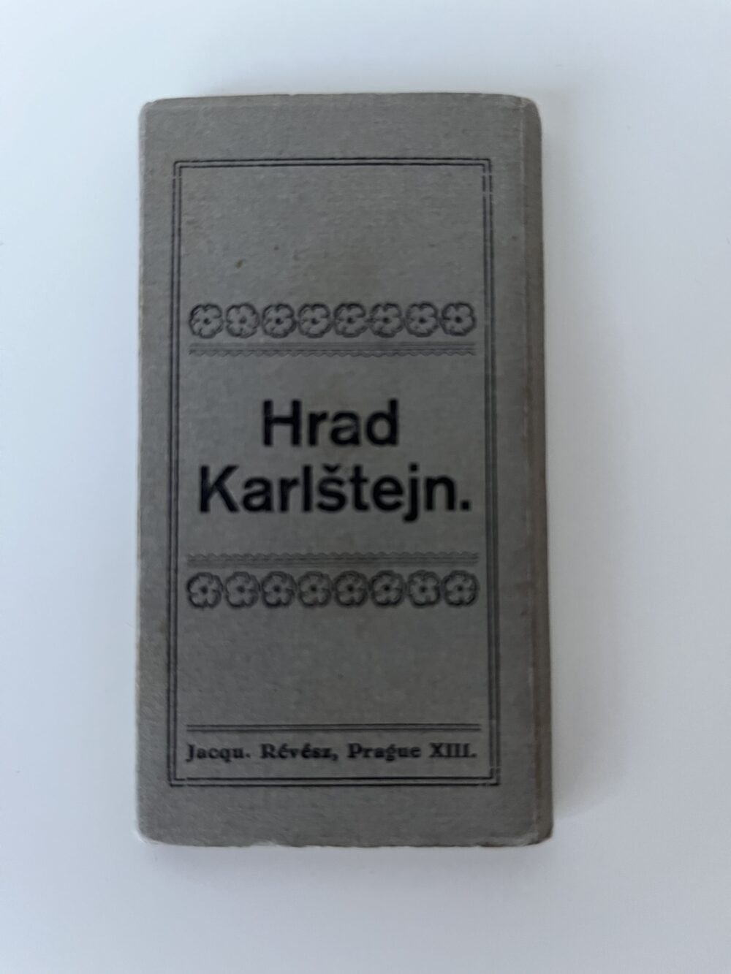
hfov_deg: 53.1
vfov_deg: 67.3
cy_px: 487
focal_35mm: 26
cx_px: 366
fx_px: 732
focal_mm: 5.1
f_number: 1.6
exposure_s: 1/60
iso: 400
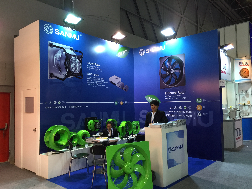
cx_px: 126
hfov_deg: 61.7
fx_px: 211
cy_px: 94
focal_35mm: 29
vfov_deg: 48.2
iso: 64
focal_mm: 4.15
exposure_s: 1/33
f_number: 2.2
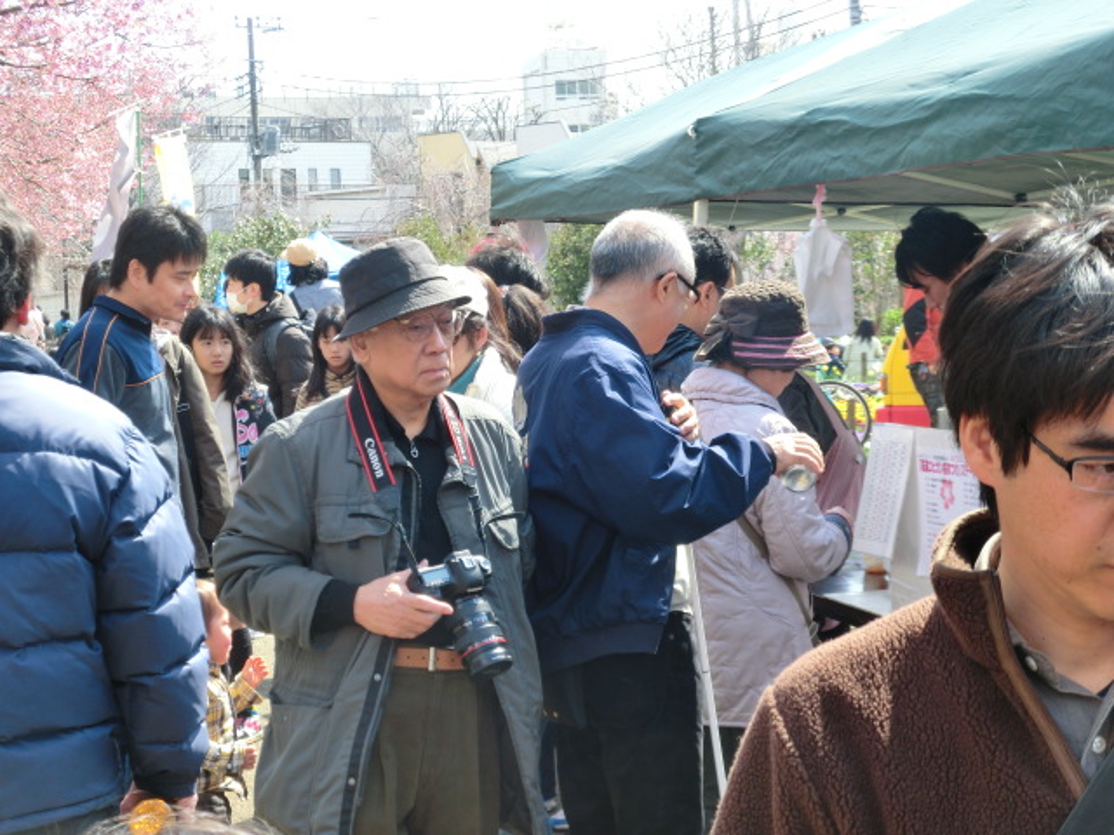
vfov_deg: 20.2
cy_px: 418
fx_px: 2349
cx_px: 557
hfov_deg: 26.7
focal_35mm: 73
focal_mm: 12.9
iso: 100
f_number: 4
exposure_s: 1/200
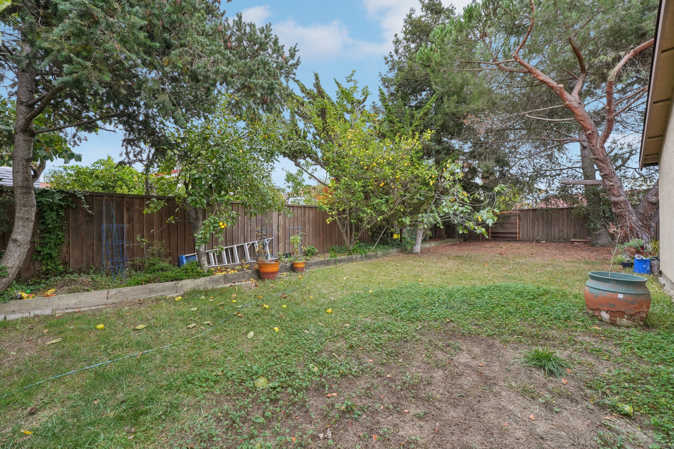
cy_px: 224
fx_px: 262
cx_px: 337
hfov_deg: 104.3
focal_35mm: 14
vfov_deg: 81.2
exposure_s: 1/50
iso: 800
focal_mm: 14
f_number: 8
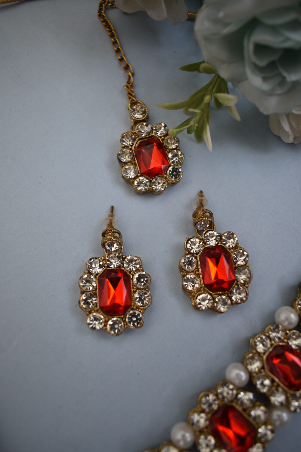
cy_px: 226
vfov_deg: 67.4
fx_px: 339
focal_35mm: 27
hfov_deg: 47.9
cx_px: 150
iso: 125
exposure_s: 1/30
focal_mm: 18
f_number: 3.5
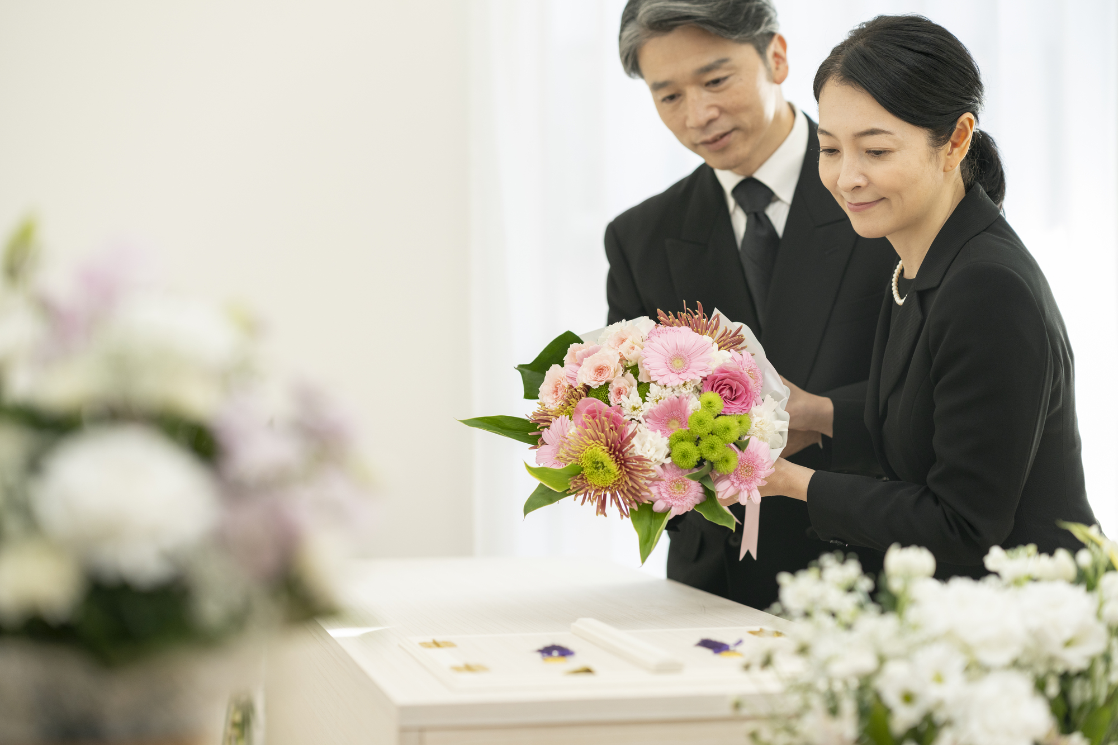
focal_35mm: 85
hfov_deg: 23.9
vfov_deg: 16.1
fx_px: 2639
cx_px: 559
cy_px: 372
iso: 500
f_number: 2.2
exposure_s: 1/200
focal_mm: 85
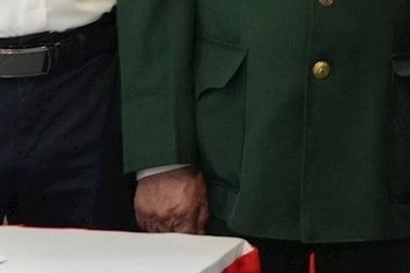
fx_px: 2436
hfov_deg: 9.2
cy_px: -241
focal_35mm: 214
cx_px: 729
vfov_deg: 6.3
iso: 1600
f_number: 4
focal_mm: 26
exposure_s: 1/160
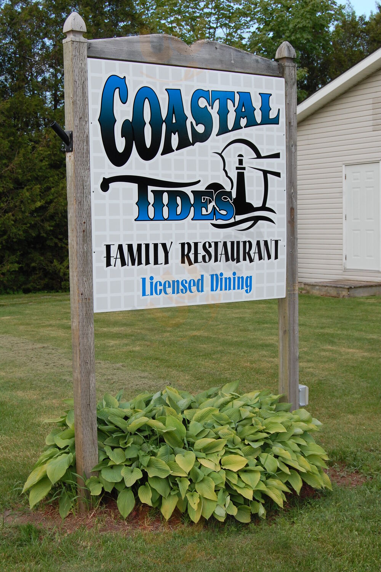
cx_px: 190
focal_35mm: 52
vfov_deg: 37.9
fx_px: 835
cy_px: 286
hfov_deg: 25.7
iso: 400
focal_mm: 35
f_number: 9
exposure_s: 1/100
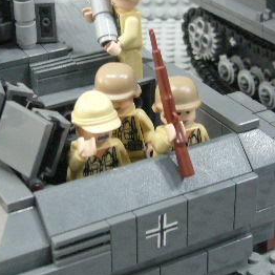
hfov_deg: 17.8
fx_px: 872
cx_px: 75
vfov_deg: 17.8
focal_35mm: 97
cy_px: 62
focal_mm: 7.5
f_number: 3.2
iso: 200
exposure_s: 1/10
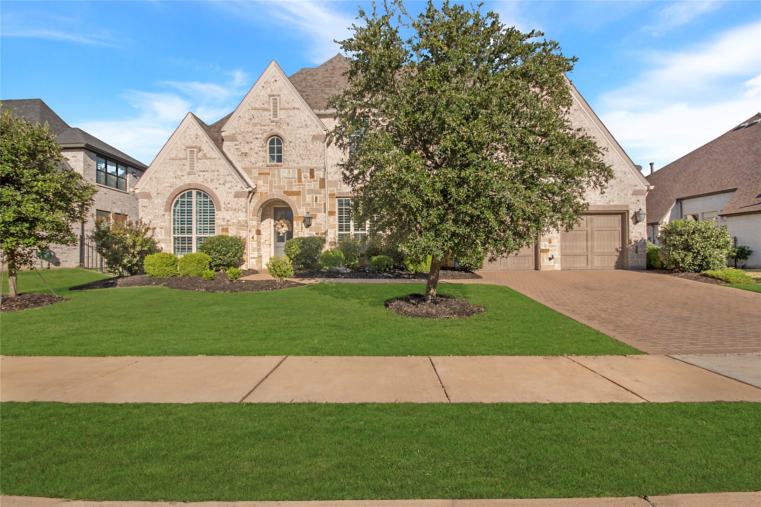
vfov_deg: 77.3
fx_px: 317
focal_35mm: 15
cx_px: 380
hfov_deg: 100.4
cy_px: 254
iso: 100
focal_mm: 10
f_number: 11
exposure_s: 1/250
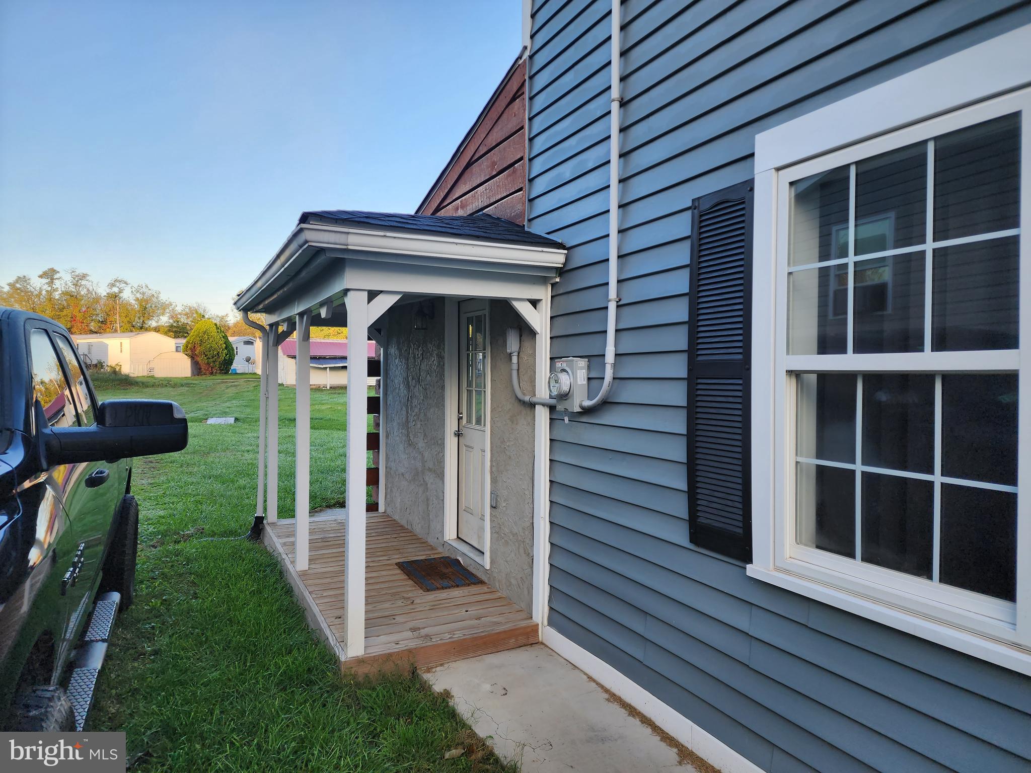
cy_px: 386
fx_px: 685
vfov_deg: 58.9
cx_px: 516
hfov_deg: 73.9
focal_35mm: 23
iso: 25
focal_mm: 6.4
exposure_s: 1/180
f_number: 1.8
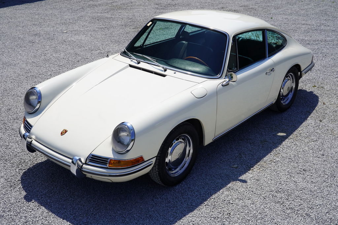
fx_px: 432
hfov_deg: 42.7
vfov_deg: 29.3
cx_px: 169
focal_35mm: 46
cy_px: 112
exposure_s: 1/125
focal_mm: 46
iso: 100
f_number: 9
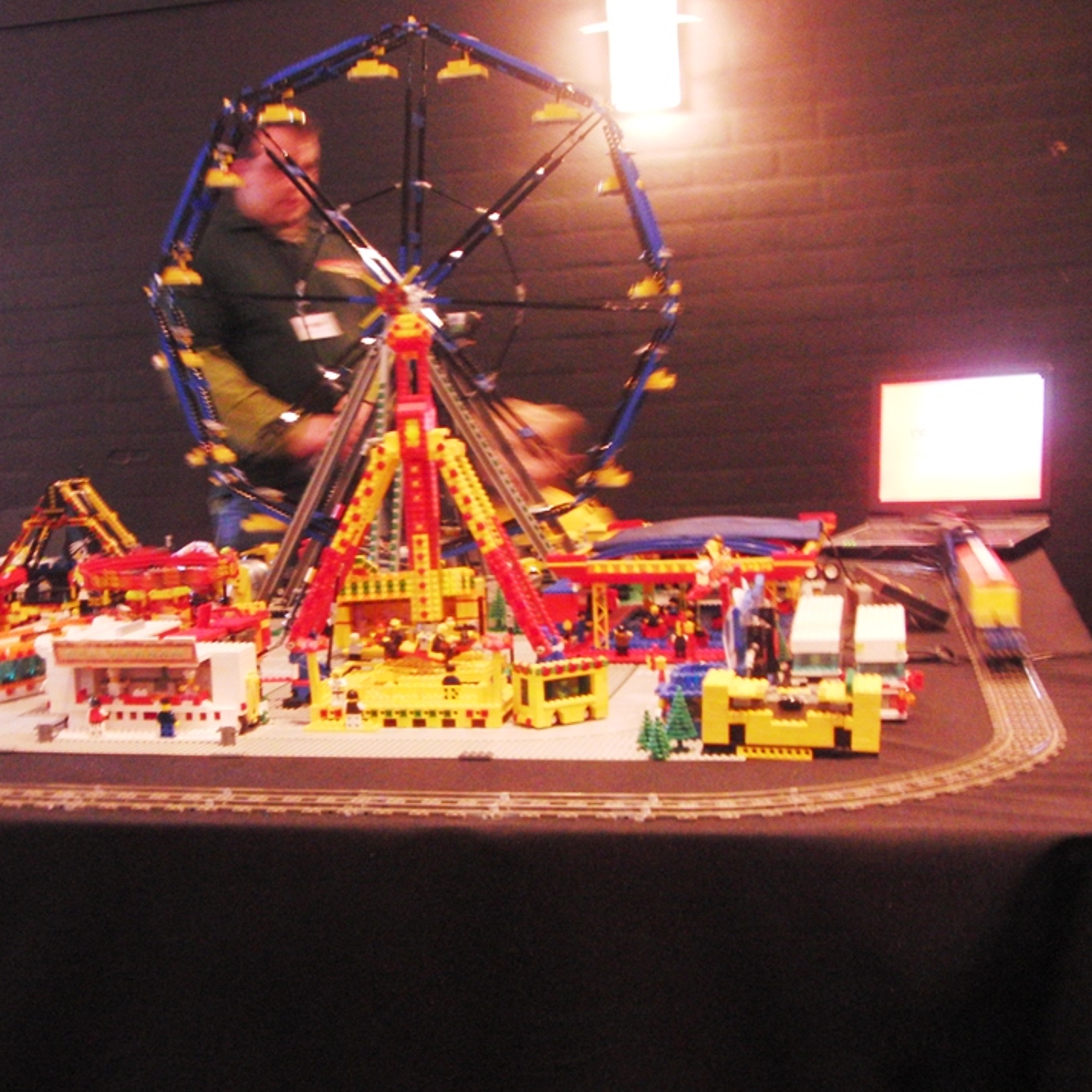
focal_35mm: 52
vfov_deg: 32.8
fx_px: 1856
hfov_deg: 32.6
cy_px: 544
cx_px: 395
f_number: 3.1
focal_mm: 7.2
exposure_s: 1/4
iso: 400
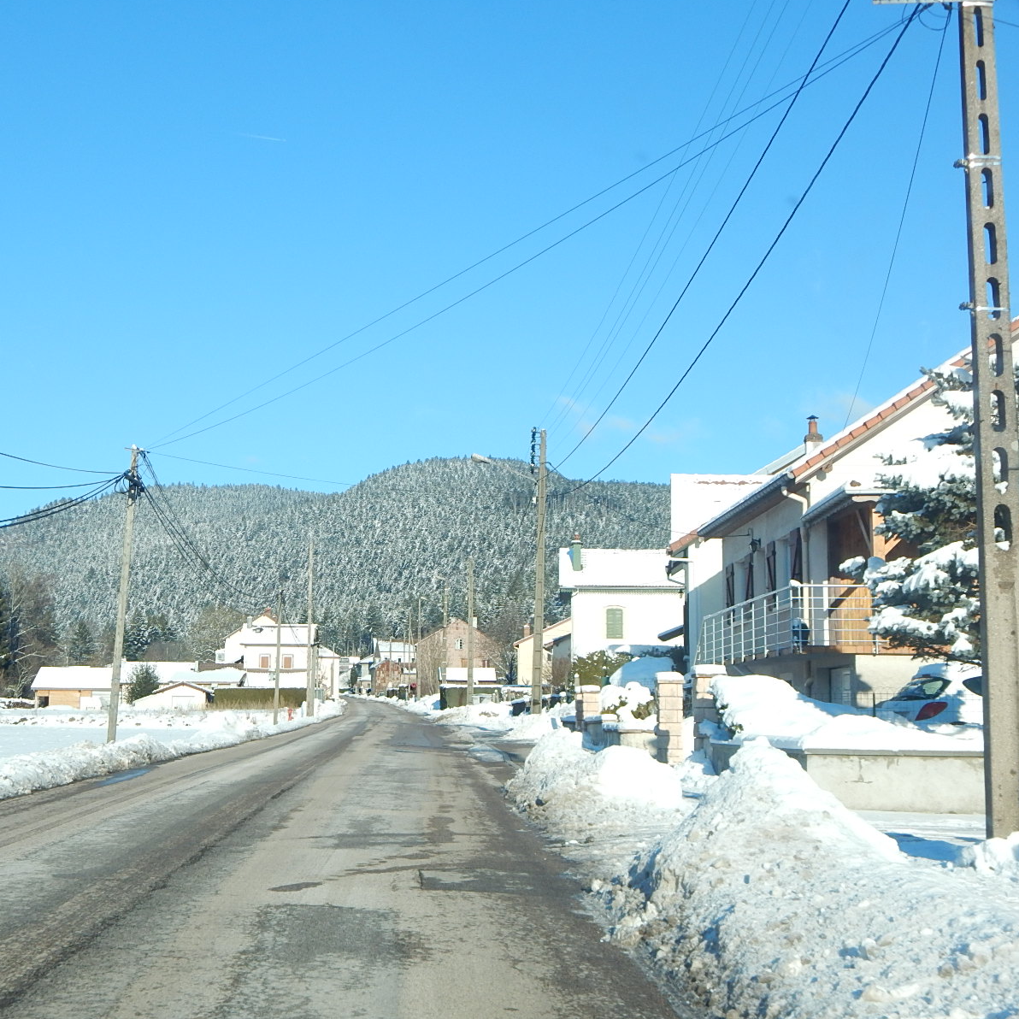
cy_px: 507
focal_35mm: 51
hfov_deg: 33.3
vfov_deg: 33.4
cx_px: 397
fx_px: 1699
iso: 125
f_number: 3.6
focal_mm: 7.7
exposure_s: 1/1250
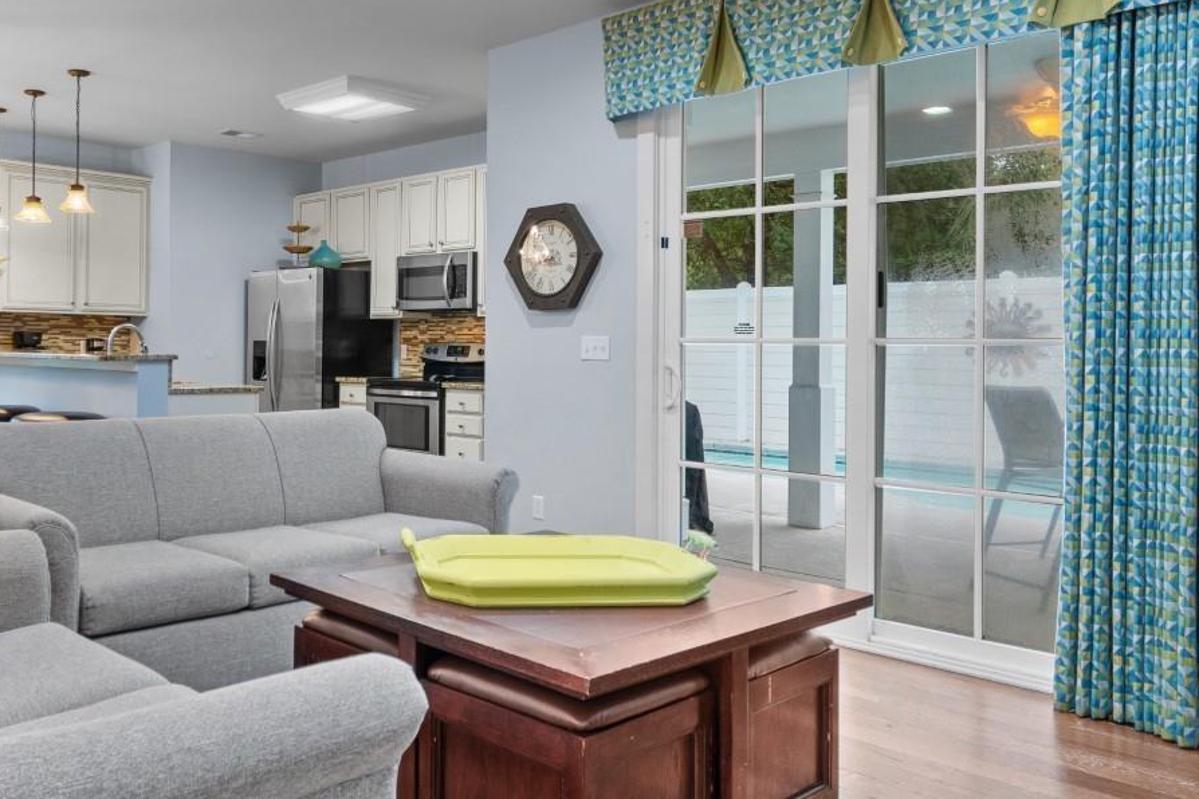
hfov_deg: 61.7
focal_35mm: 29
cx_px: 374
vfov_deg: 44.8
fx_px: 966
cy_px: 343
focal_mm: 11
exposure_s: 1/1.25
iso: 100
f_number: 4.8
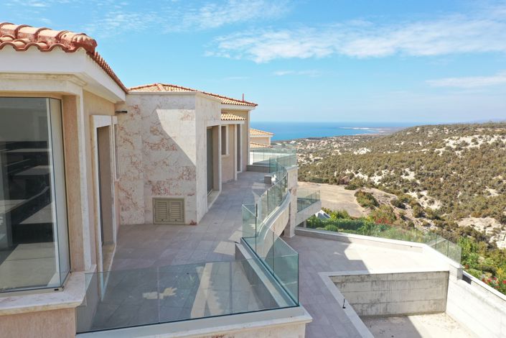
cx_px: 253
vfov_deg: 46.4
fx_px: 394
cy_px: 169
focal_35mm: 28
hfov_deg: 65.5
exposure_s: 1/320
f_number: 5.6
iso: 100
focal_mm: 10.26
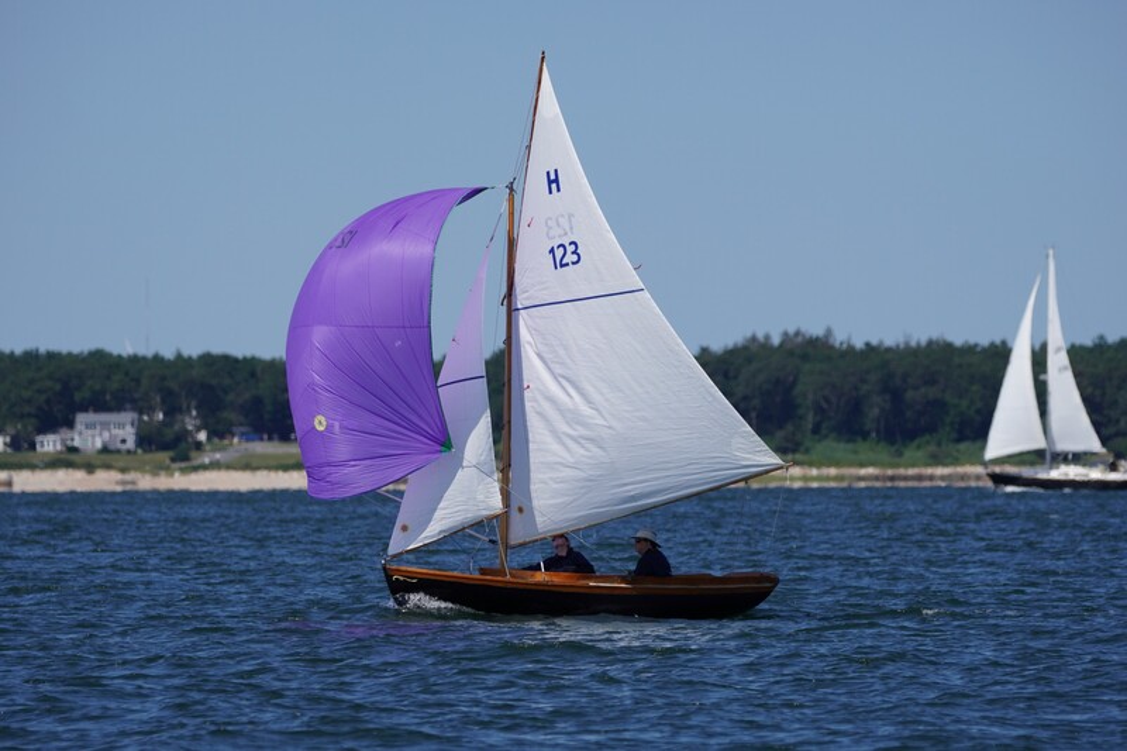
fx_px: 14178
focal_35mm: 453
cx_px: 564
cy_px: 376
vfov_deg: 3.0
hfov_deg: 4.6
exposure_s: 1/1600
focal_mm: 302
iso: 160
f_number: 5.6
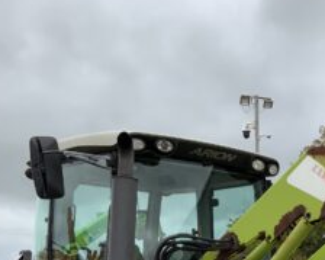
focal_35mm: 81
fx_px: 779
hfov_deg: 22.3
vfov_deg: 18.0
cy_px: 306
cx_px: 355
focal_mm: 3
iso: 16
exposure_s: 1/391
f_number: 1.8
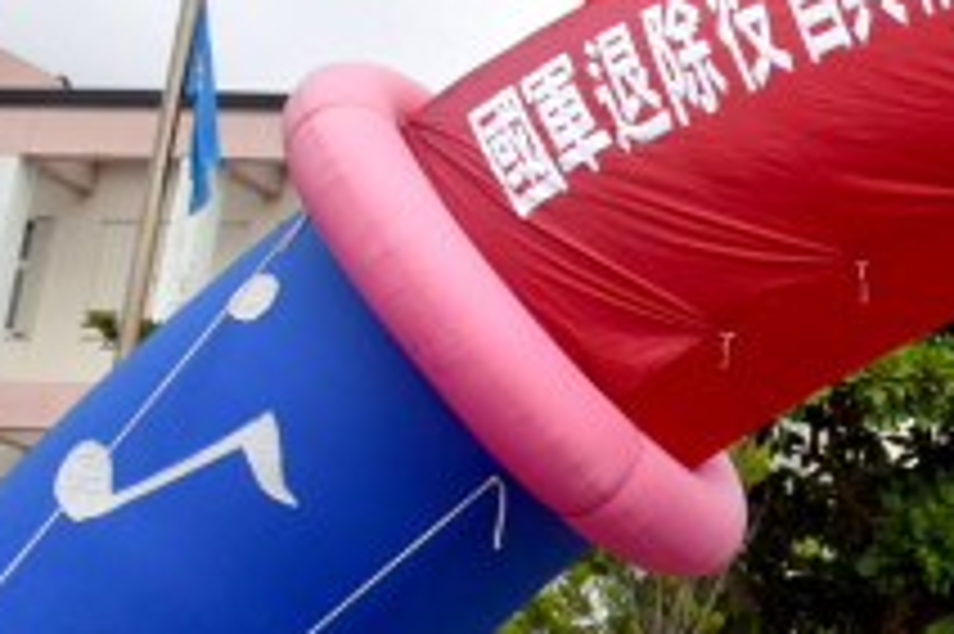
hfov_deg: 16.8
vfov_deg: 13.3
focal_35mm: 102
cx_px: 1696
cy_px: 47
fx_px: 2701
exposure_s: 1/400
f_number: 10
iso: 200
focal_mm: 18
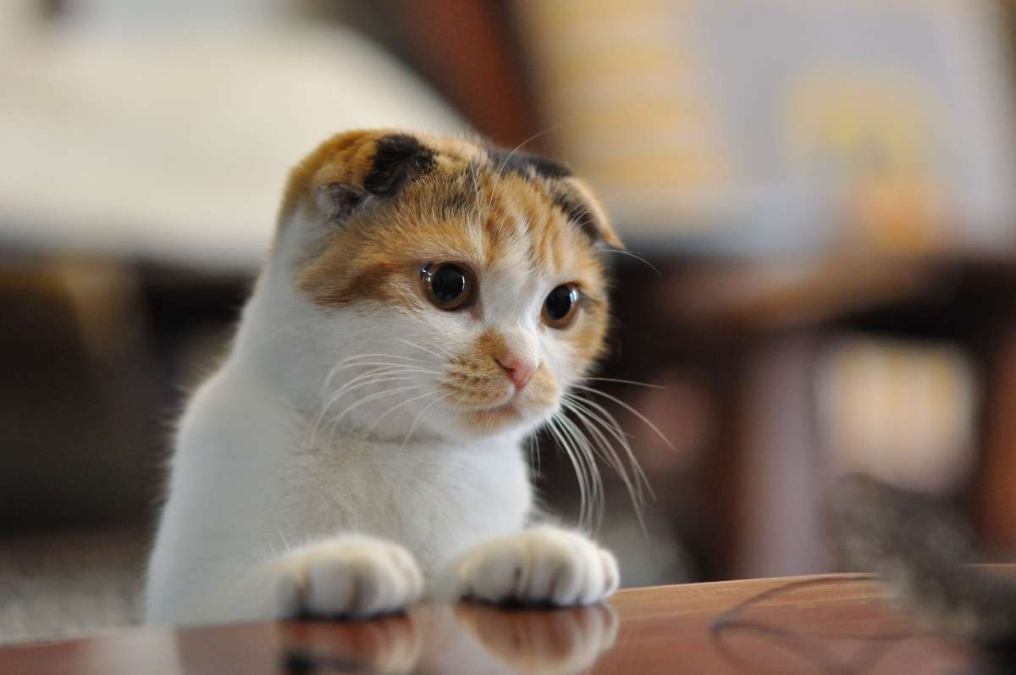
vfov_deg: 10.7
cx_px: 508
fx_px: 3594
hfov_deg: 16.1
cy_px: 338
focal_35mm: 128
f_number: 2
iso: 1400
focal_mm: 85
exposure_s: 1/125
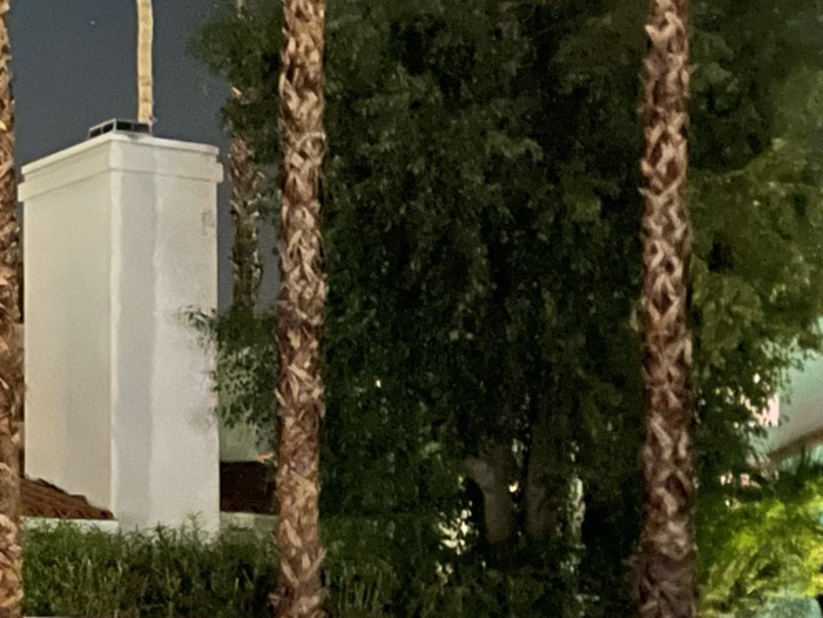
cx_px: -573
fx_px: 2117
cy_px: 595
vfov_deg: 16.3
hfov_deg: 18.3
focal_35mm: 89
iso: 1250
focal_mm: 5.1
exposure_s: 1/2
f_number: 1.6
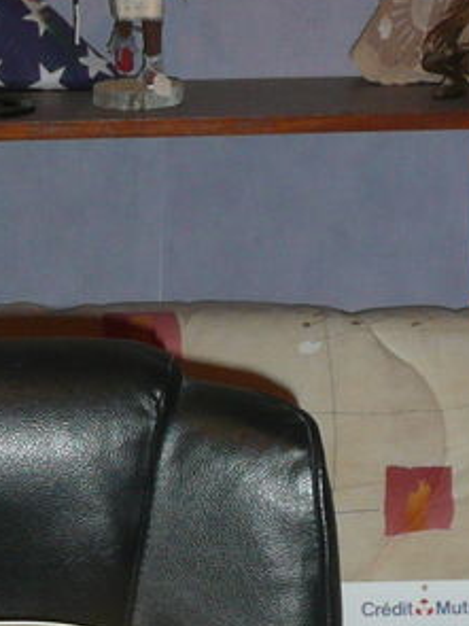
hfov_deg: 15.2
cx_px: -32
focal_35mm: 95
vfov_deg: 20.0
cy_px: 622
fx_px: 1717
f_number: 3.3
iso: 160
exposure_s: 1/30
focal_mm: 4.6
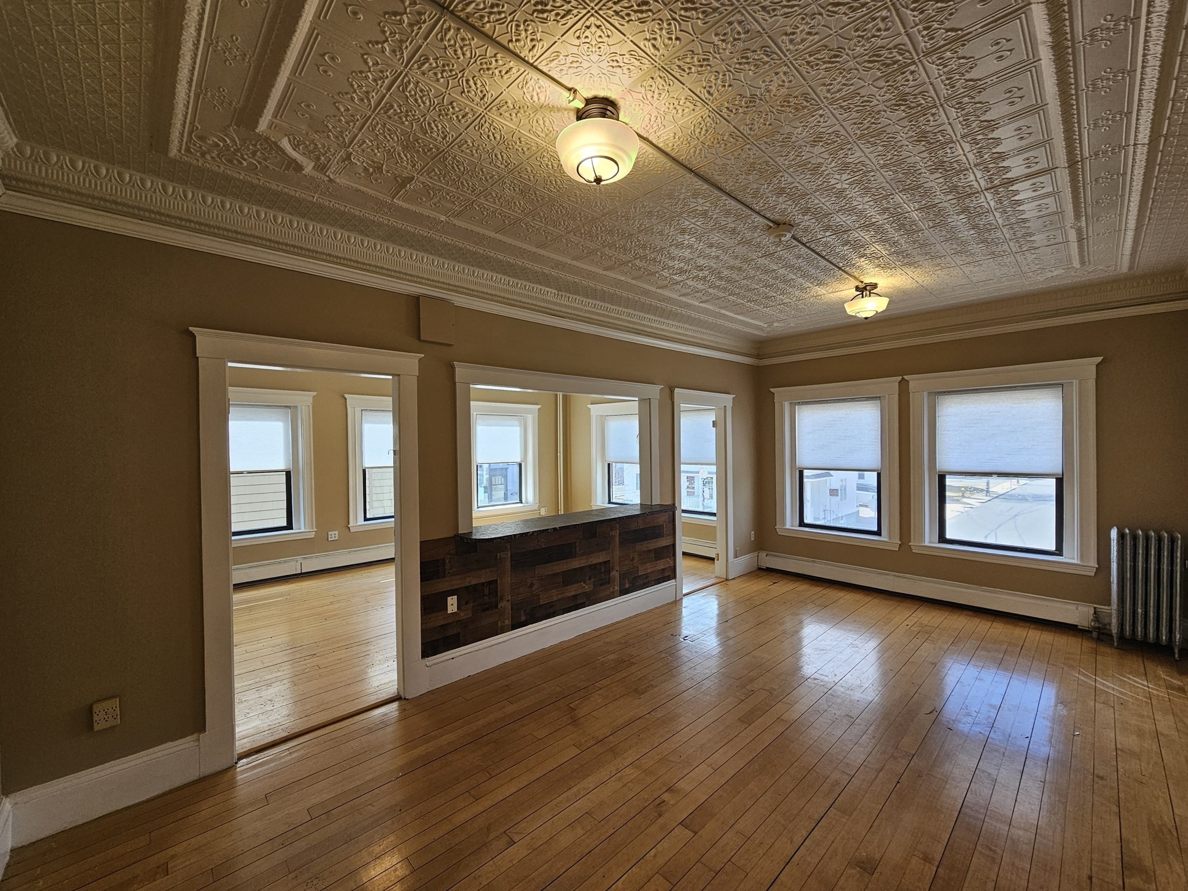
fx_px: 446
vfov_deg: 89.9
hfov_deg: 106.2
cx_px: 594
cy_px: 446
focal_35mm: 13
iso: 50
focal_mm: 2.2
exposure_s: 1/120
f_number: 2.2
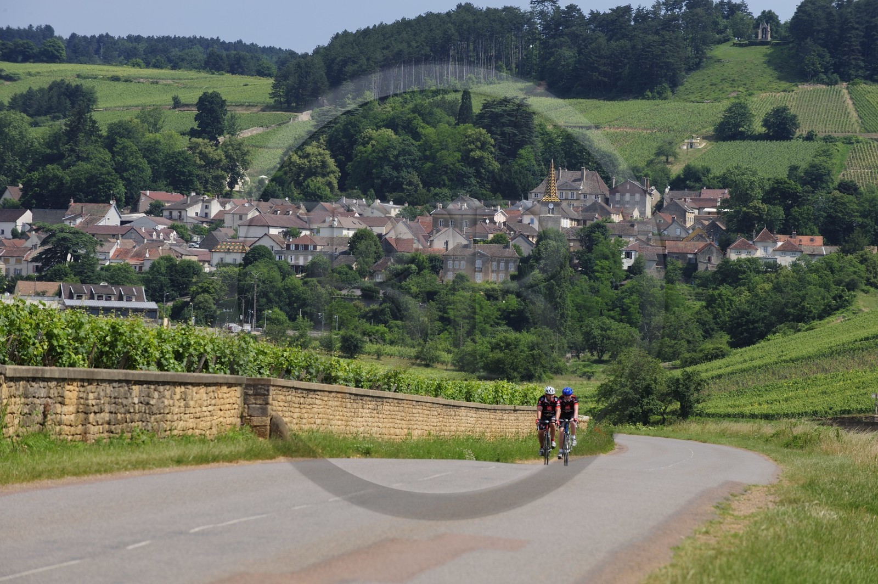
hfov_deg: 10.3
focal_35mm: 200
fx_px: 4874
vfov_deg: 6.9
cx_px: 439
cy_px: 292
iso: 200
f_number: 10
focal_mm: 200
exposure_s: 1/320
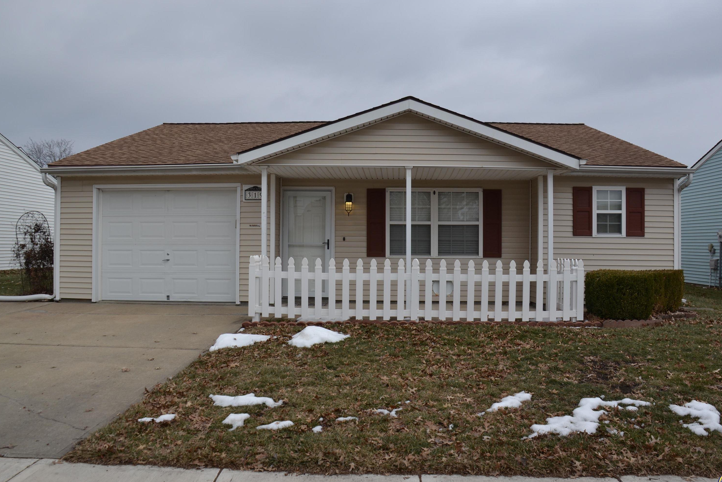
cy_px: 246
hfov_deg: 65.5
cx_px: 368
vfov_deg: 46.4
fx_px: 562
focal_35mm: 28
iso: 100
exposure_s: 1/250
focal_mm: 18
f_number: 8
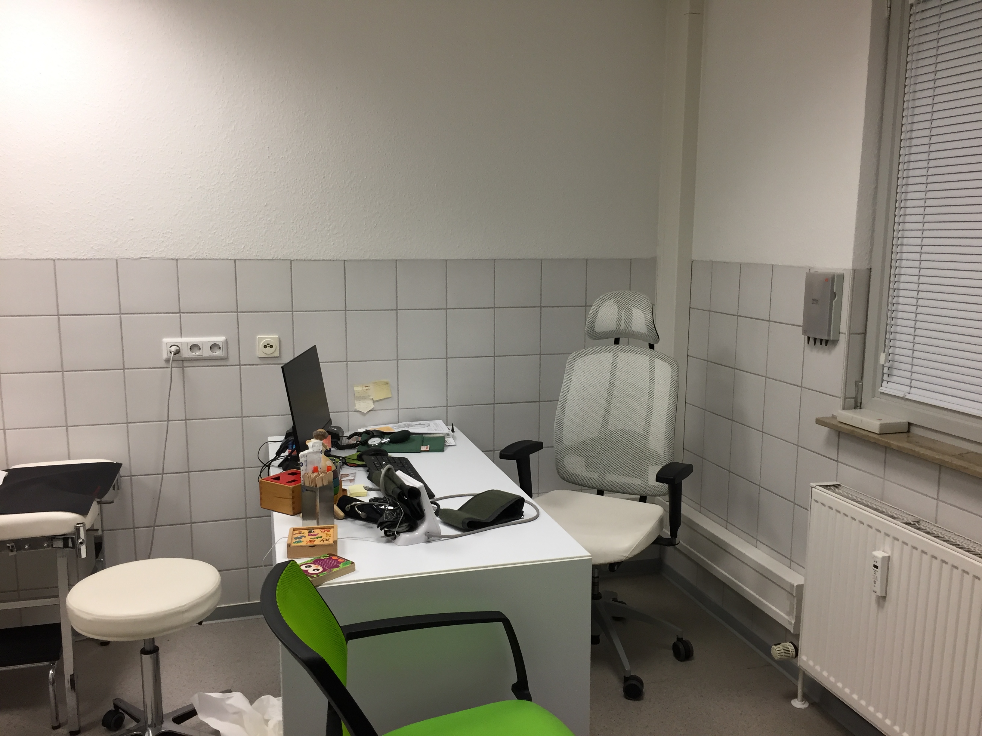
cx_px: 491
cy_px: 368
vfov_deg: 48.2
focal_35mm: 29
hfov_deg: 61.7
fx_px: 823
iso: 40
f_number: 2.2
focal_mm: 4.15
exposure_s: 1/33
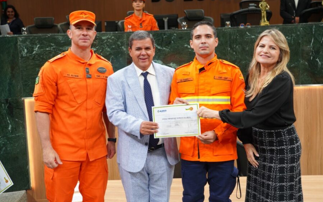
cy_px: 101
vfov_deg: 28.6
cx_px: 162
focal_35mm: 45
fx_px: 396
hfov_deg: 44.4
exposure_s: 1/160
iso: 1000
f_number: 5
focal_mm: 44
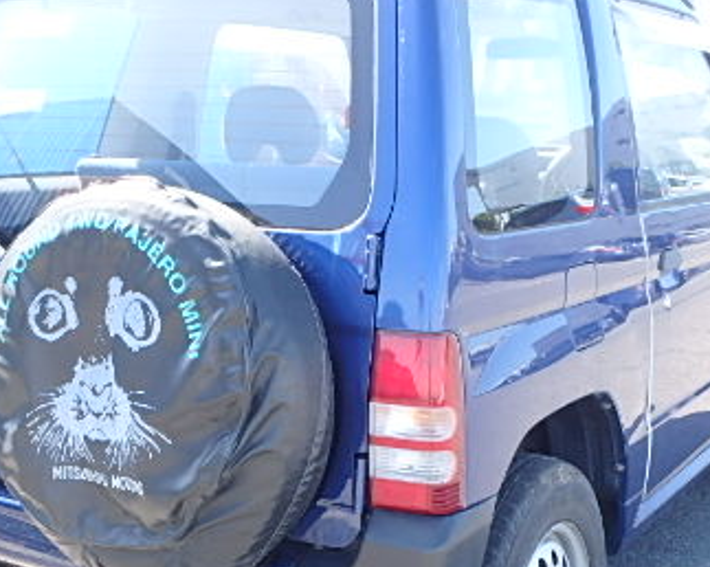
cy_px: 343
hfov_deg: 31.5
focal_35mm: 60
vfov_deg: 25.3
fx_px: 1260
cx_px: 376
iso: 125
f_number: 4.7
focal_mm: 5.6
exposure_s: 1/60
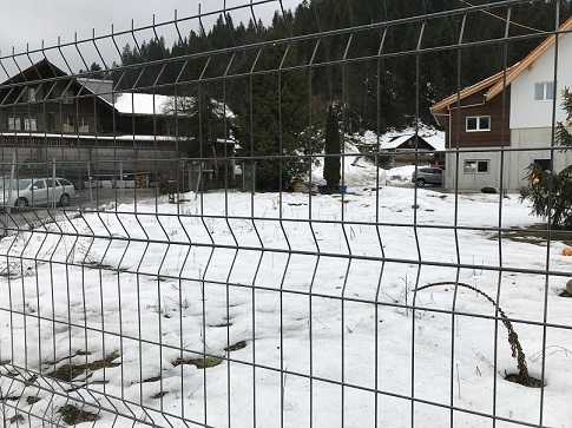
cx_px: 286
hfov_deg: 63.5
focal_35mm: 28
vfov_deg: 49.7
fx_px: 462
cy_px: 214
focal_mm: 3.99
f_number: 1.8
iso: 20
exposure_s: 1/288
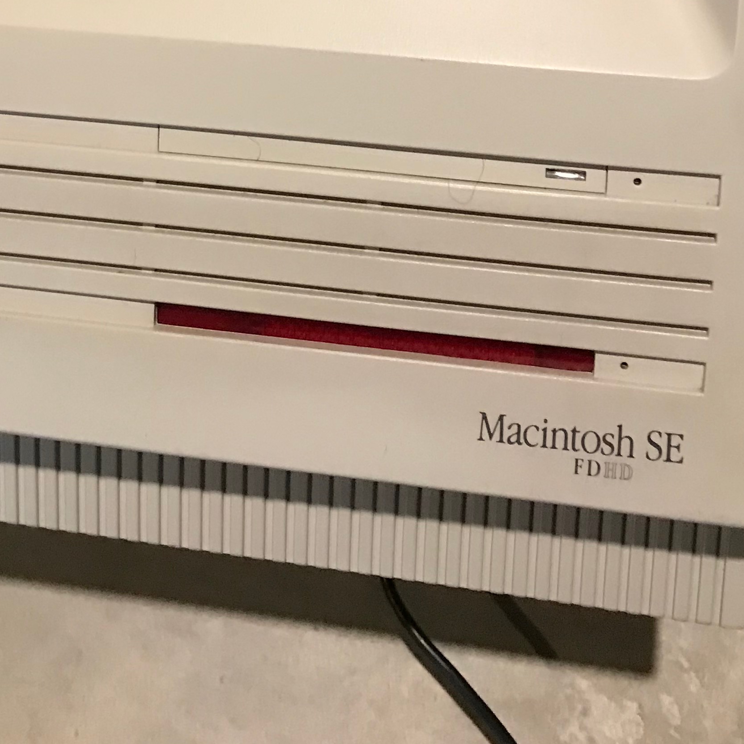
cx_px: 268
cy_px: -125
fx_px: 1459
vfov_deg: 25.9
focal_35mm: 60
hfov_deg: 28.5
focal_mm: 3.99
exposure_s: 1/8
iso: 100
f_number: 1.8
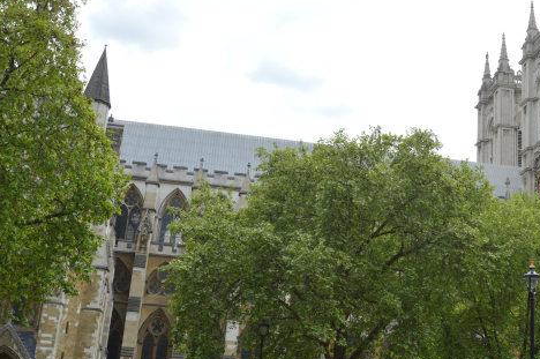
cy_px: 136
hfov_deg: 36.5
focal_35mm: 54
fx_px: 807
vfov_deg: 25.0
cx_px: 368
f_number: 8
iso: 100
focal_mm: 21
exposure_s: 1/250
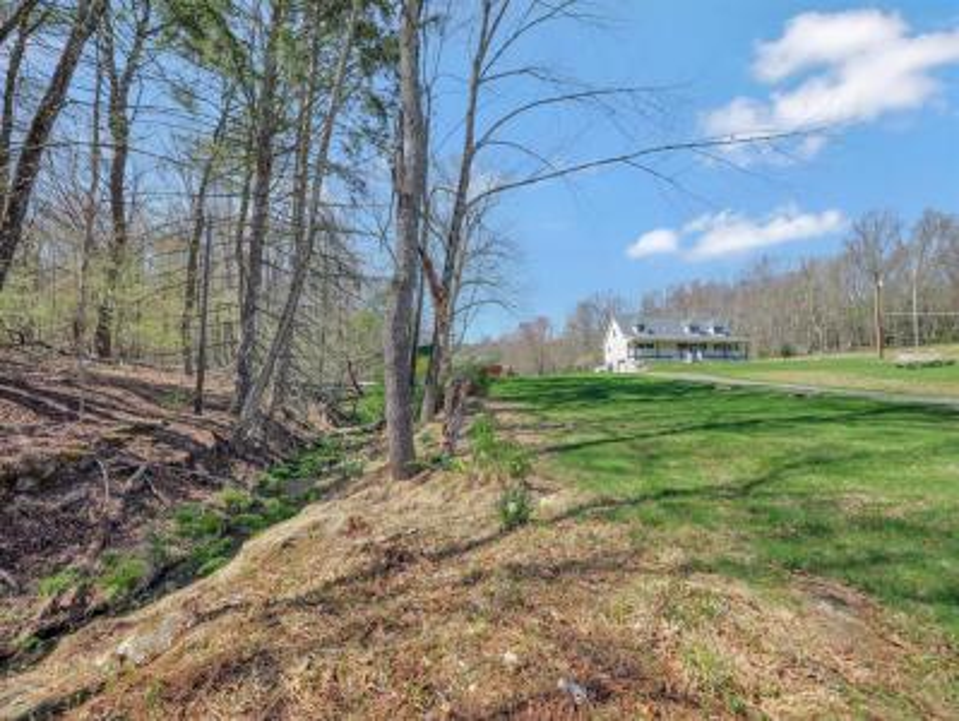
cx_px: 480
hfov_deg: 102.0
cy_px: 360
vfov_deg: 85.8
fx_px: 388
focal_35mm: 14
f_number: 3.2
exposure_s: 1/1000
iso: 200
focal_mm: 7
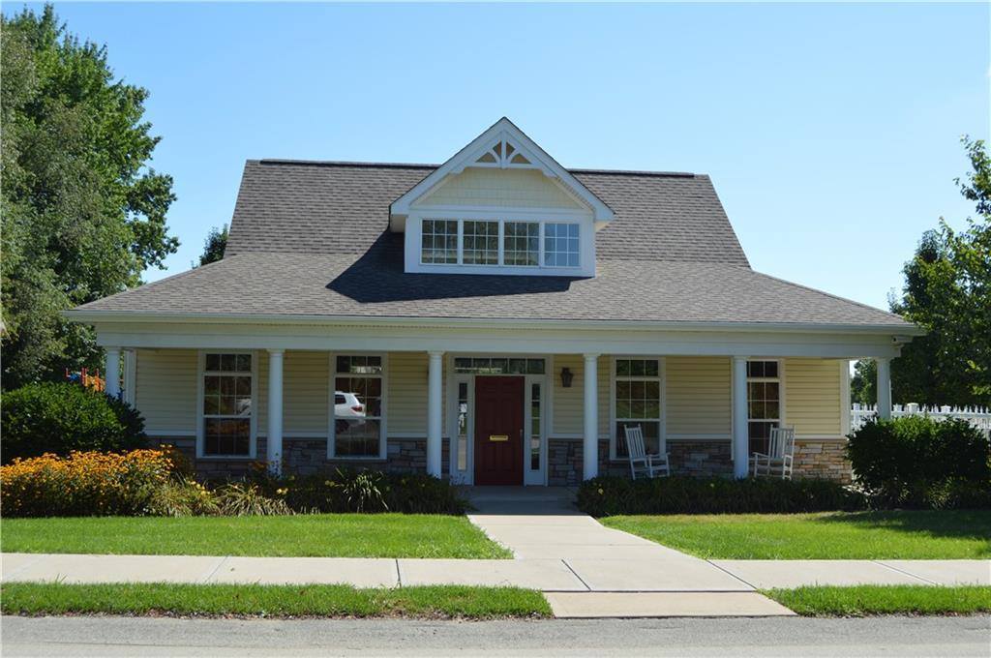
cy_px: 329
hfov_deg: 49.6
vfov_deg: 34.1
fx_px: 1072
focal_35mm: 39
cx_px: 496
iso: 100
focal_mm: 26
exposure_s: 1/250
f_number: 8
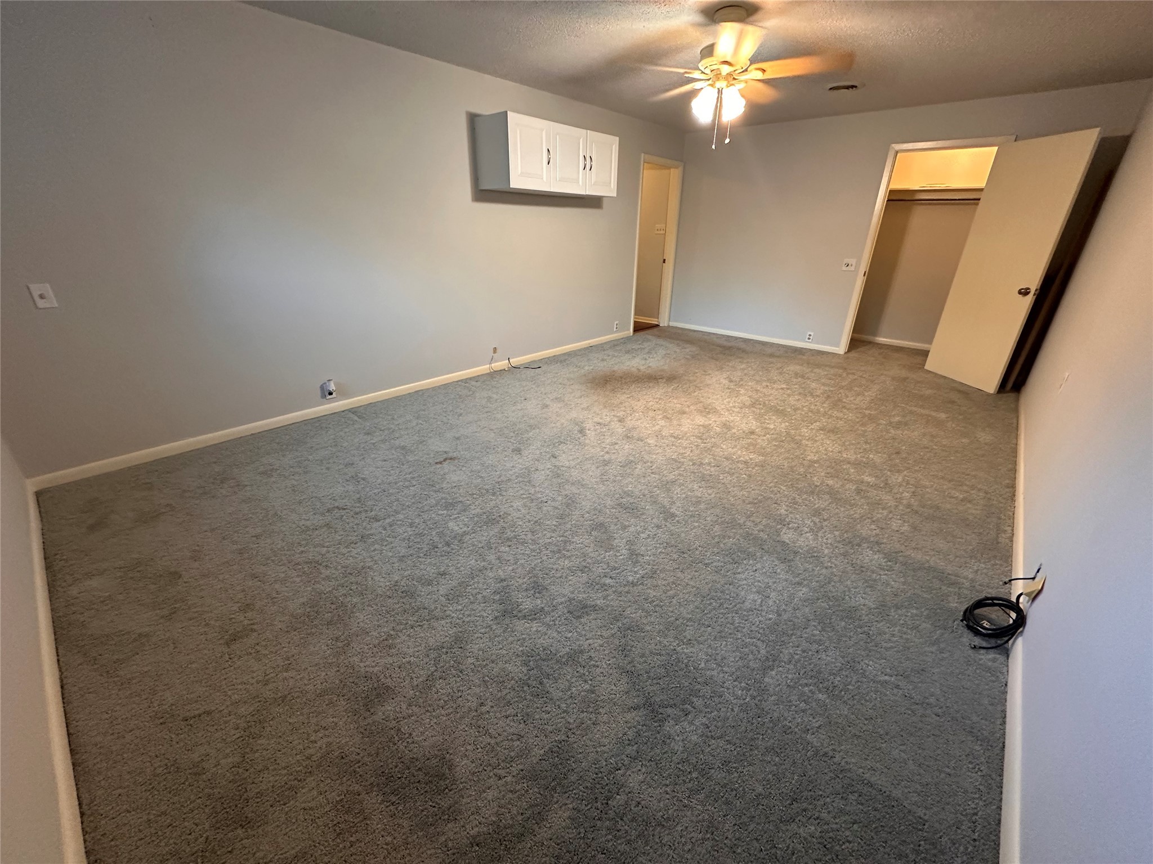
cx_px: 576
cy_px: 432
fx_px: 466
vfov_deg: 85.7
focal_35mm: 14
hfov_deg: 102.1
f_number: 2.2
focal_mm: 2.22
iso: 320
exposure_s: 1/60
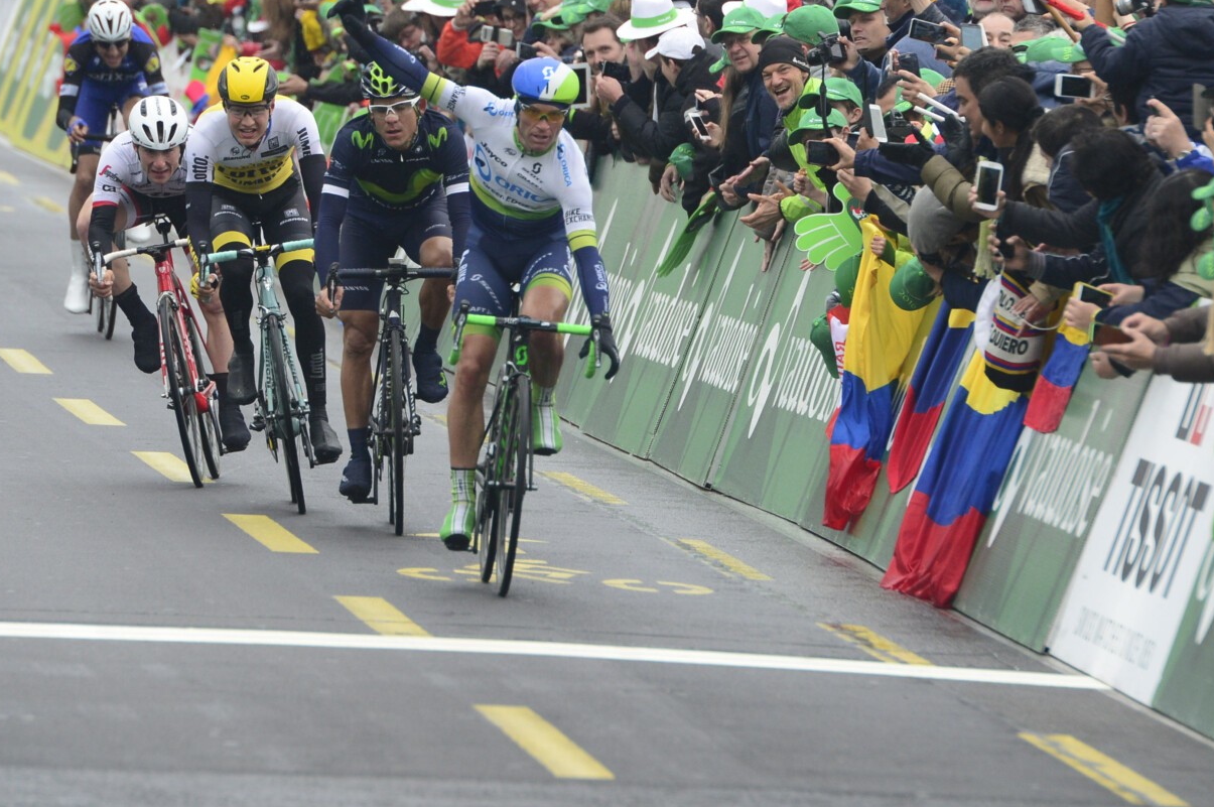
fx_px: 17889
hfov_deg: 3.9
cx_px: 621
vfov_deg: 2.6
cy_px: 360
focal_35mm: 531
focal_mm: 400
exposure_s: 1/1000
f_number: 9
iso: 1250
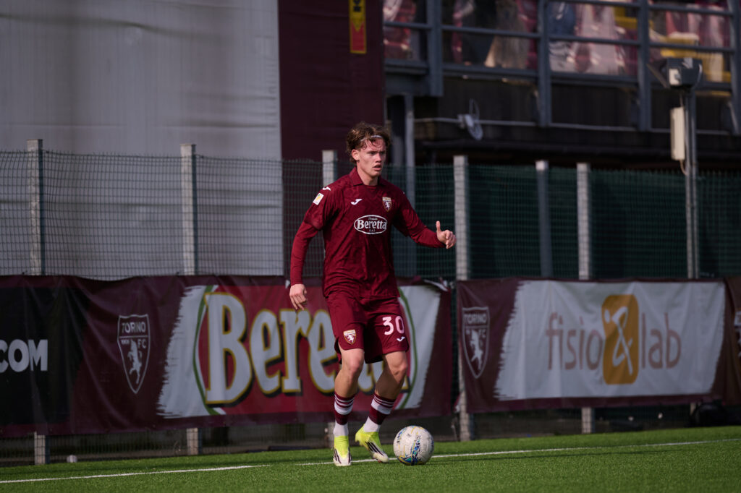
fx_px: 6173
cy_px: 246
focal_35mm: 300
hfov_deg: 6.9
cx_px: 370
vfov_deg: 4.6
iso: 125
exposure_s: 1/4000
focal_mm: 200
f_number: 2.8
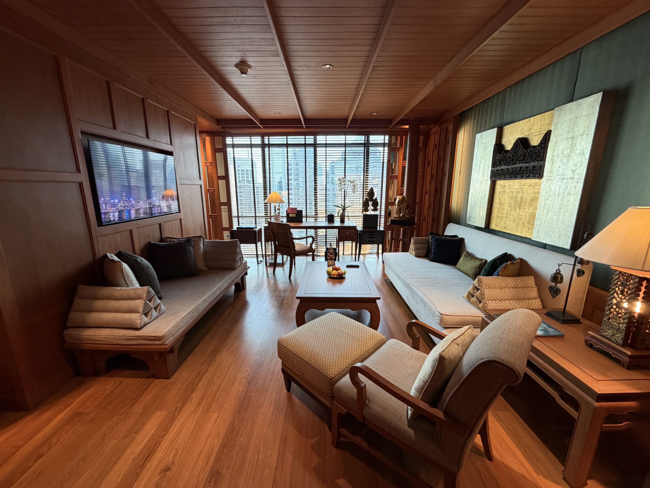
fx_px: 263
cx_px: 325
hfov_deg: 102.1
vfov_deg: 85.7
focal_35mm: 14
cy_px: 244
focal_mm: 2.22
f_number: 2.2
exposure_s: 1/50
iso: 200
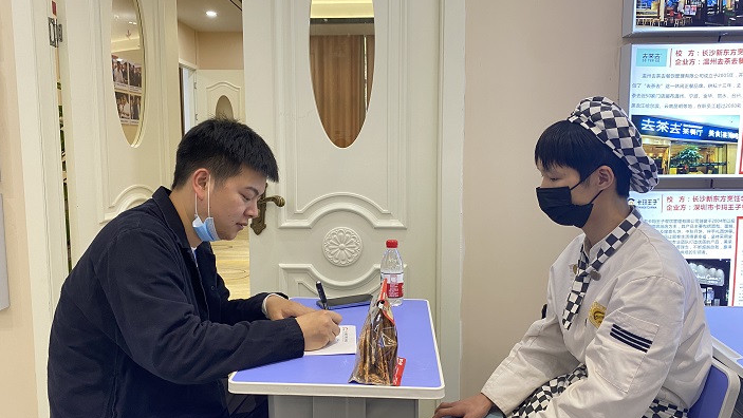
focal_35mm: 29
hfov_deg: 66.0
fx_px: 572
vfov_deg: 40.2
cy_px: 208
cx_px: 372
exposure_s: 1/50
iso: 100
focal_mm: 4.25
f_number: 1.8
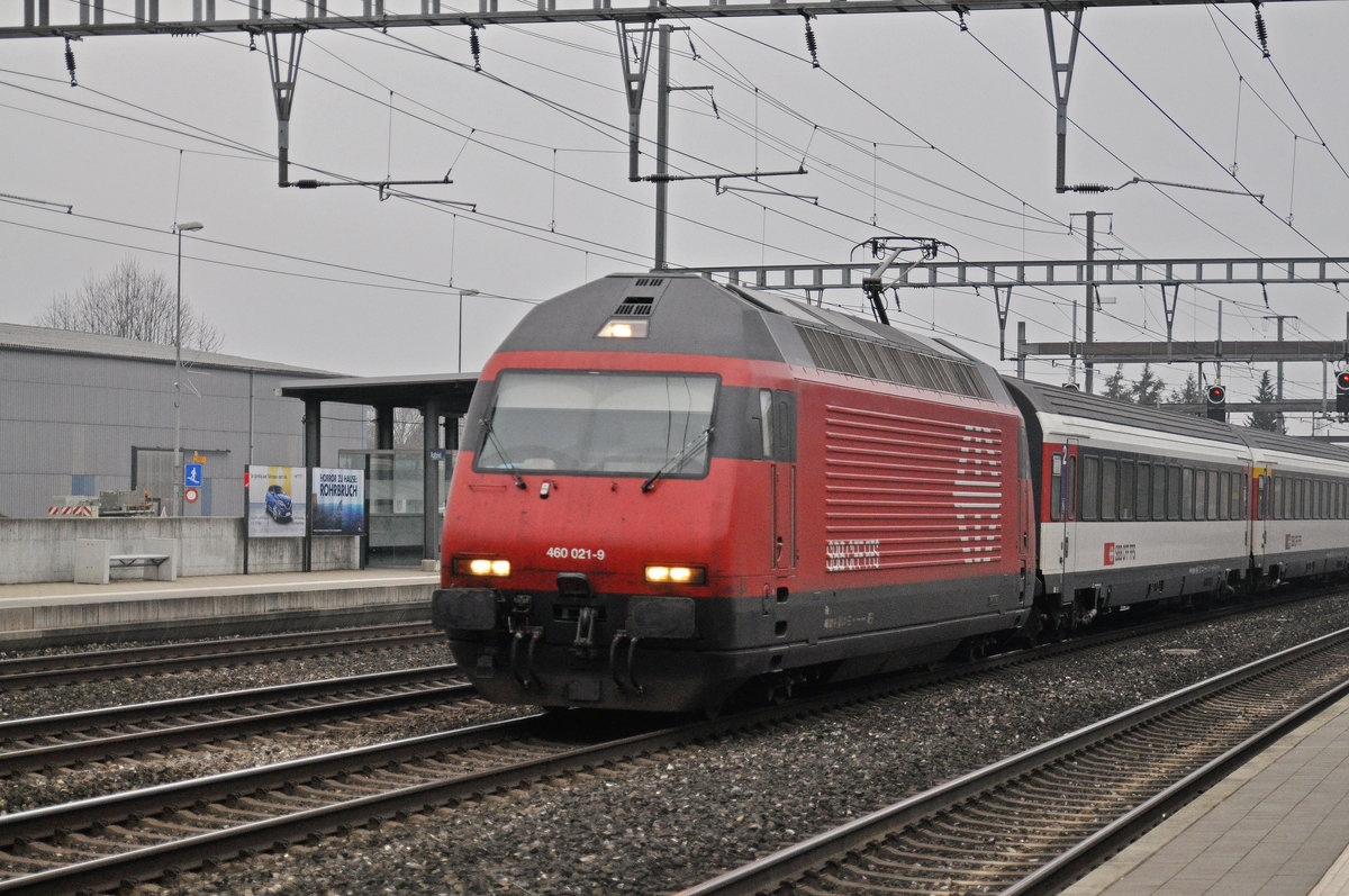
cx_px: 674
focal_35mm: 90
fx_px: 3368
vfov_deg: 15.2
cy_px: 448
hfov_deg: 22.6
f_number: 2.8
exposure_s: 1/1000
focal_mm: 60
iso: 800
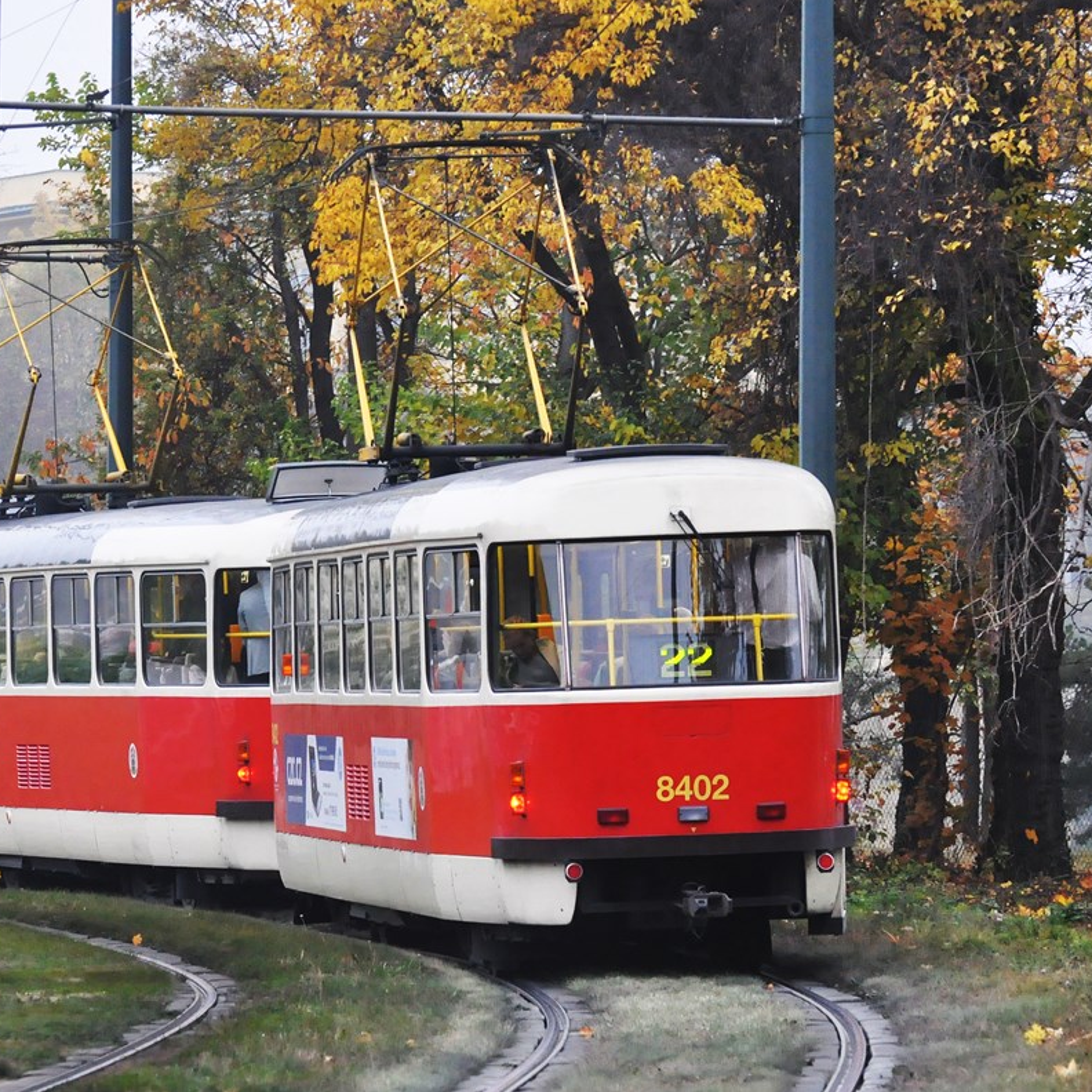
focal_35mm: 193
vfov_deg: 9.1
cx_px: 387
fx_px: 6888
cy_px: 544
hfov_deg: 9.1
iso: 1600
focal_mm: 100
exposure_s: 1/200
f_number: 4.5
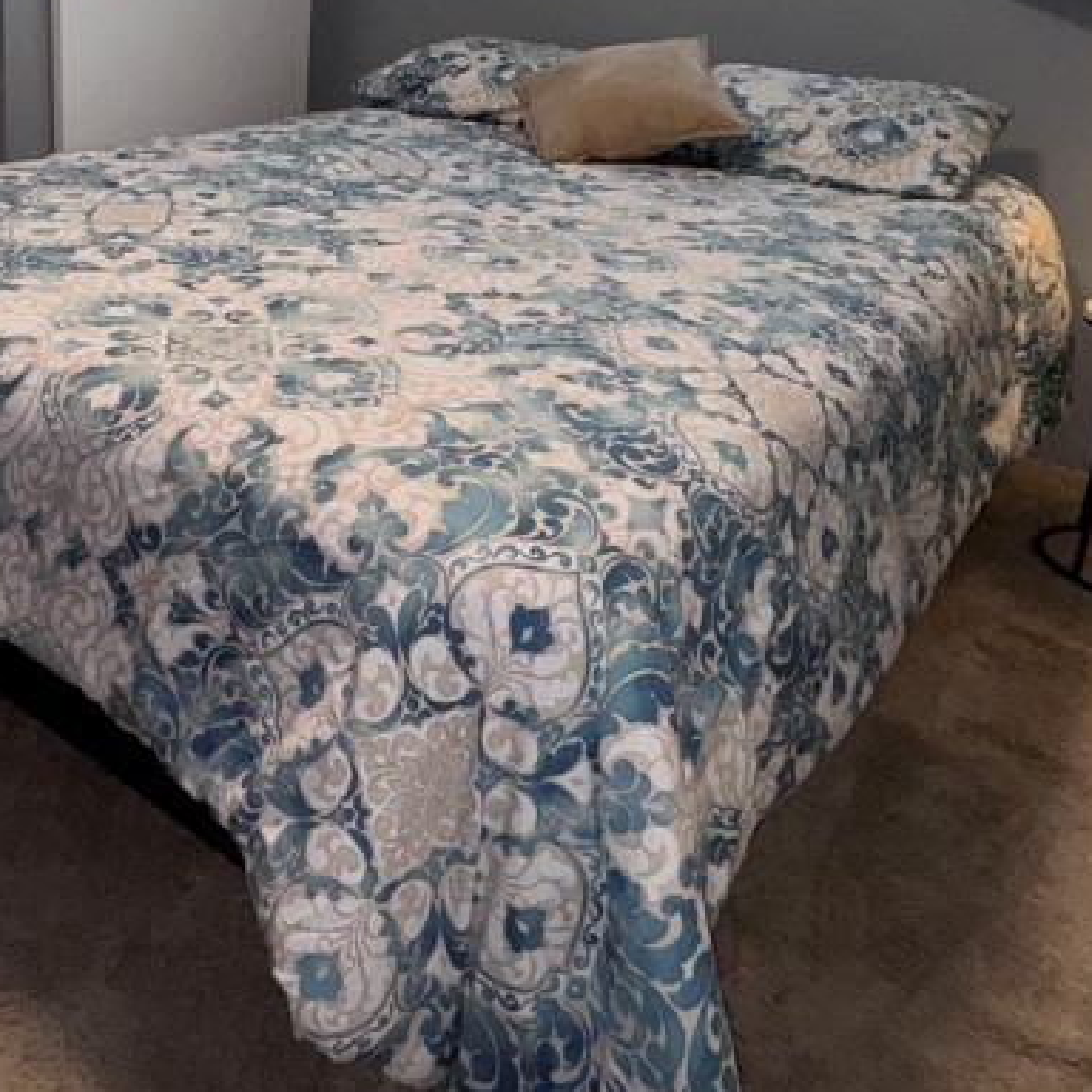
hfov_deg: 48.8
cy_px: 239
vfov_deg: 47.4
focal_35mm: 33
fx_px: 1178
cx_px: 355
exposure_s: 1/122
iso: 64
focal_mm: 2.22
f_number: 2.2
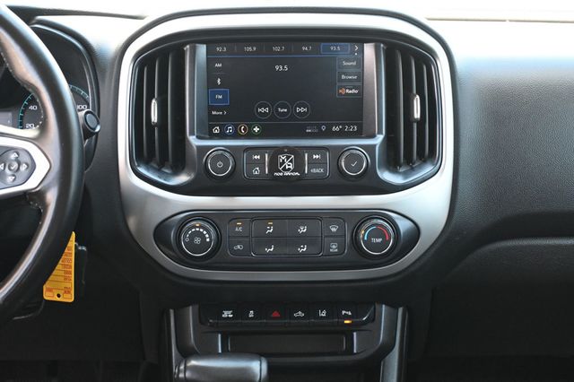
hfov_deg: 37.9
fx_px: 837
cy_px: 191
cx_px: 287
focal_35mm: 52
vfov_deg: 25.7
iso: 2000
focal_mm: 35
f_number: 5.3
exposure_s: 1/125
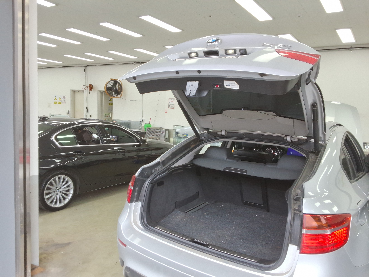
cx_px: 184
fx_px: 298
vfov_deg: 49.7
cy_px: 138
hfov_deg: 63.4
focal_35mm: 28
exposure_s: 1/120
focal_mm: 2.91
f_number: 1.9
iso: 42
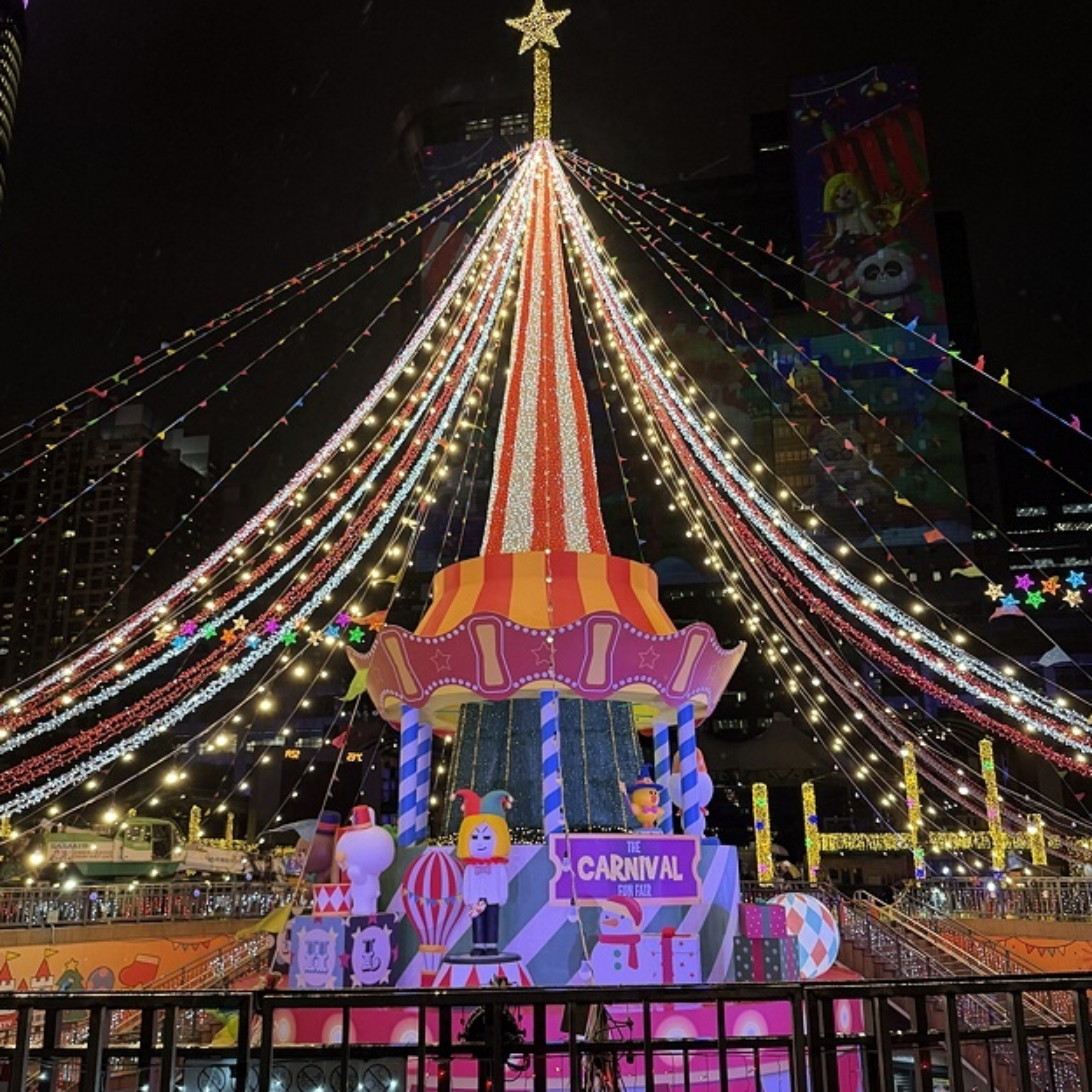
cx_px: 550
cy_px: 582
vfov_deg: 55.6
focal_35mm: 29
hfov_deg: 55.6
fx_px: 1035
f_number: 1.78
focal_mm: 6.76
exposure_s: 1/120
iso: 160
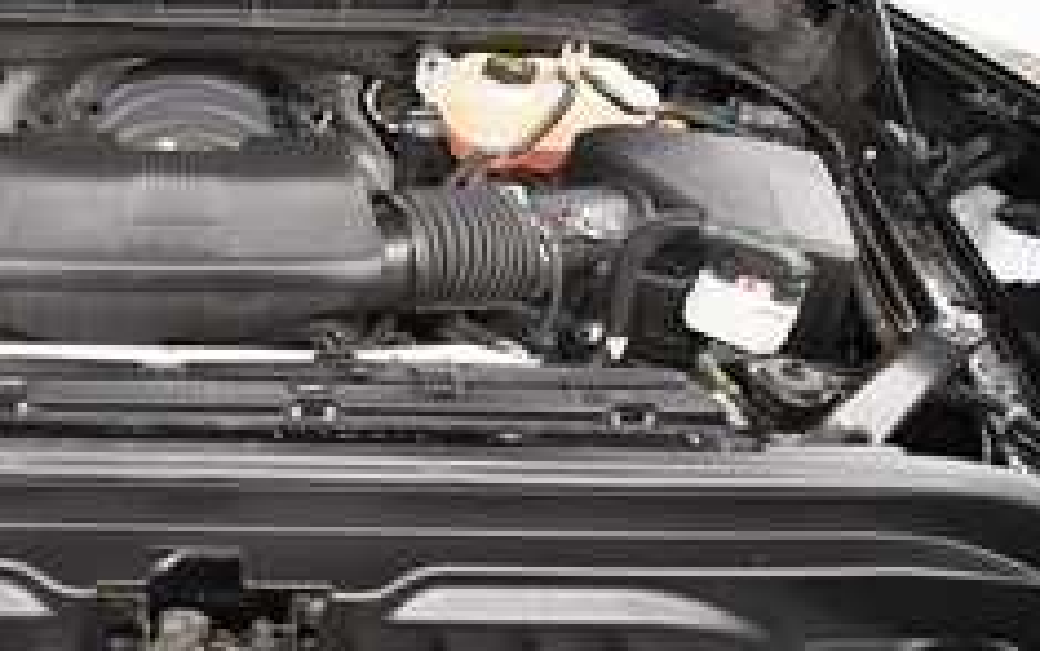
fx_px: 737
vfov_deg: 46.3
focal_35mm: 26
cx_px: 204
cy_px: 179
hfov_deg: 64.1
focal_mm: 10
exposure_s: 1/125
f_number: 4.5
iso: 3200
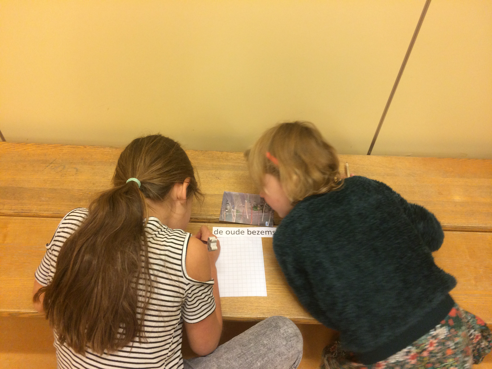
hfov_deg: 61.7
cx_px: 246
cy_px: 184
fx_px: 412
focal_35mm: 29
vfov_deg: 48.2
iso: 200
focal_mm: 4.15
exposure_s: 1/33
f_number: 2.2
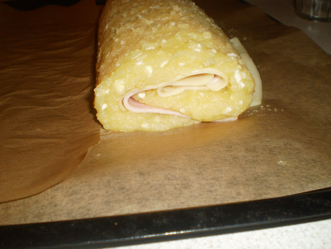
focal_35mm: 36
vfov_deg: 39.7
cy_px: 124
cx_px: 166
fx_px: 344
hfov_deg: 51.4
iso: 125
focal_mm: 6.3
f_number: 3.1
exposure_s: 1/30
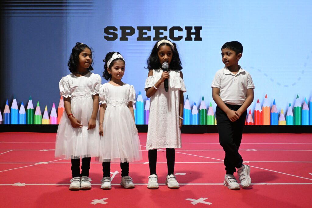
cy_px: 104
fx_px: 390
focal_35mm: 45
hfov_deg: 43.6
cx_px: 156
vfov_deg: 29.9
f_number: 4.8
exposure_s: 1/320
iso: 4500
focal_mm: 30
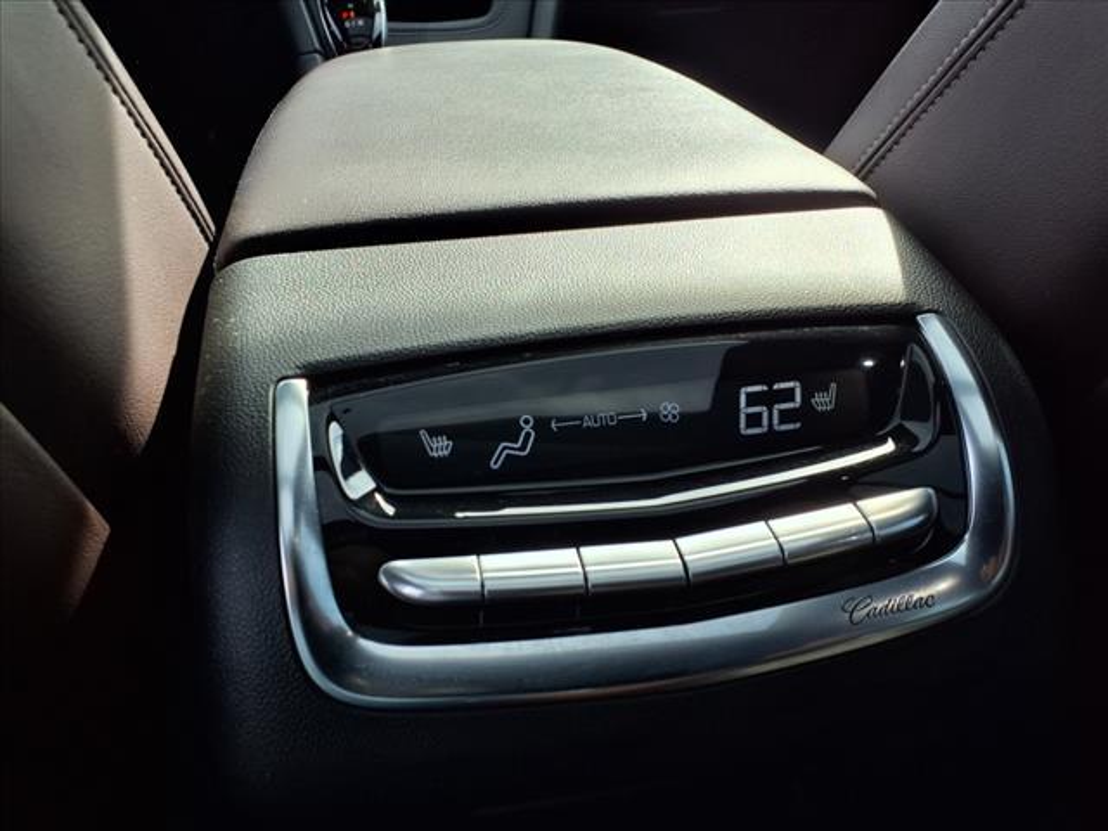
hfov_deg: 65.3
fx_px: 864
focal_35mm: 27
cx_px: 554
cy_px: 416
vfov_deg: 51.4
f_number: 1.9
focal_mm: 3.58
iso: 40
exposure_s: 1/357
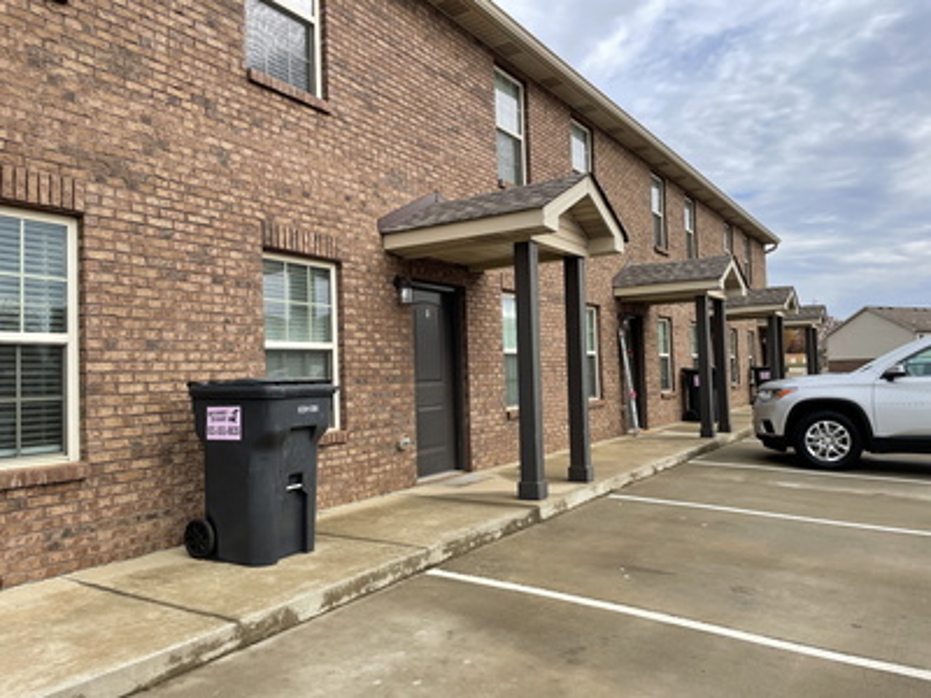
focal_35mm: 26
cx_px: 466
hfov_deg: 67.3
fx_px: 699
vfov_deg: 53.1
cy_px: 349
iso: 32
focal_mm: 4.2
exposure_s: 1/1511
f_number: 1.6
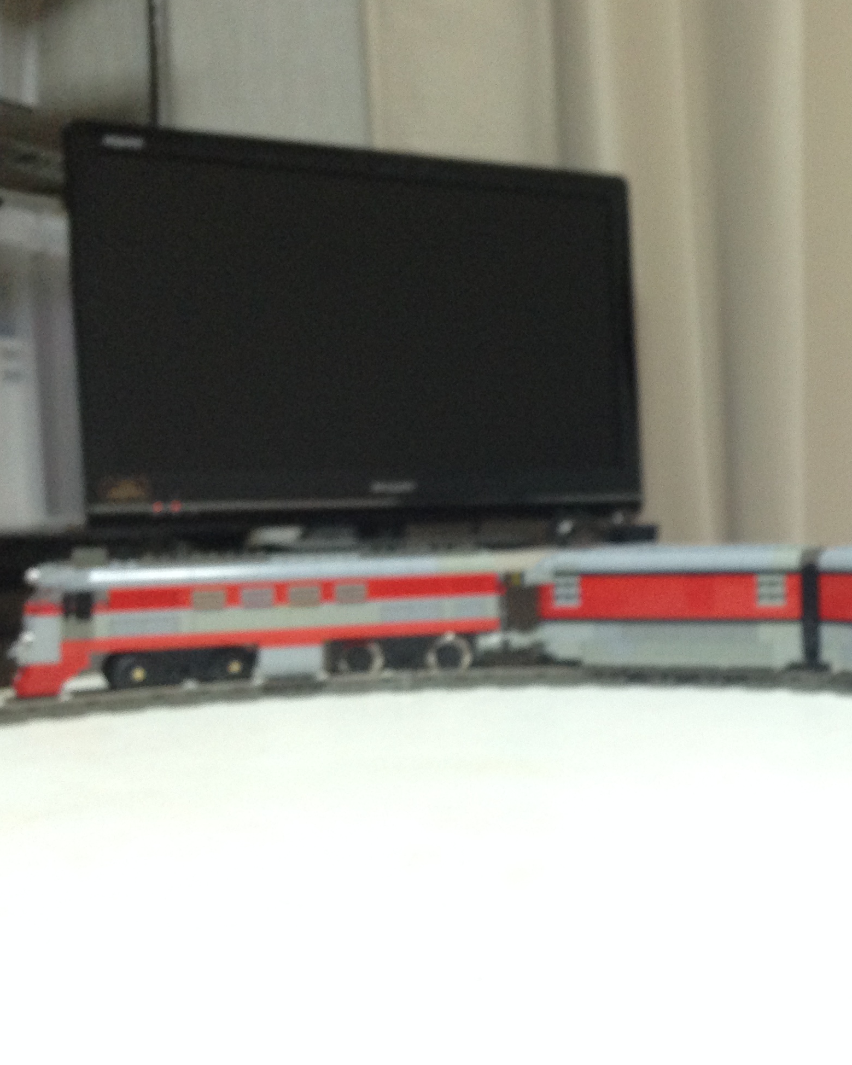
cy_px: 601
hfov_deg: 27.1
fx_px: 1702
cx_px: 769
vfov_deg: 34.7
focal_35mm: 54
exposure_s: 1/20
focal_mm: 4.12
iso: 160
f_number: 2.4
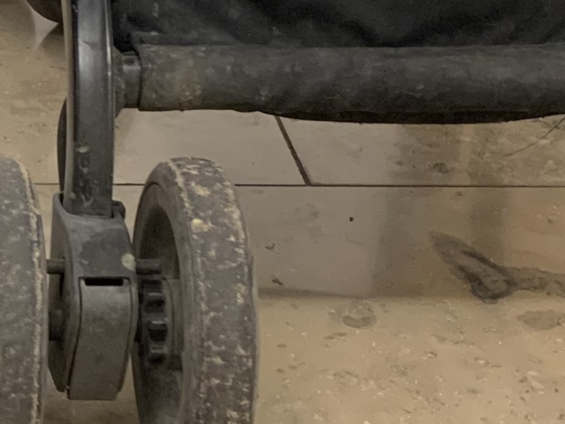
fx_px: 2089
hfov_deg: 14.7
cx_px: -195
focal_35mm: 128
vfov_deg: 11.6
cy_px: 132
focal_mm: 4.25
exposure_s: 1/33
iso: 250
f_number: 1.8
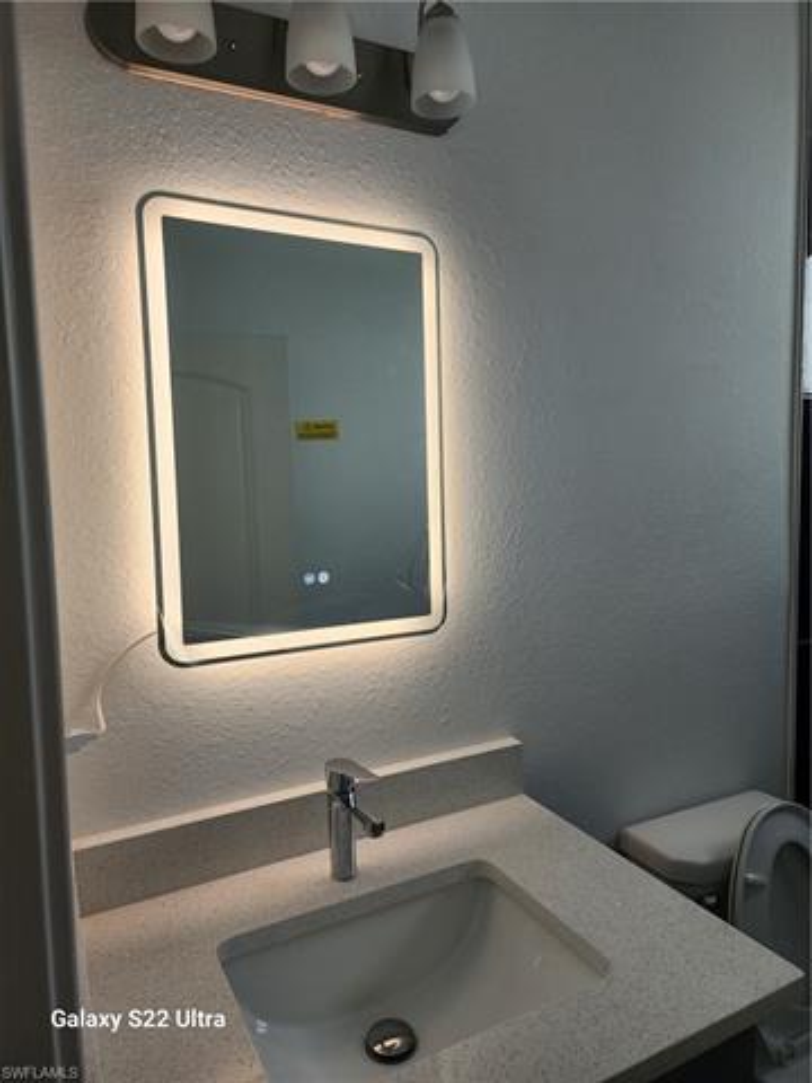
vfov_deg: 73.9
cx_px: 406
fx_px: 719
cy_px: 542
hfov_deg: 58.9
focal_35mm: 23
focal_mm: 6.4
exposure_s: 1/120
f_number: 1.8
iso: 200
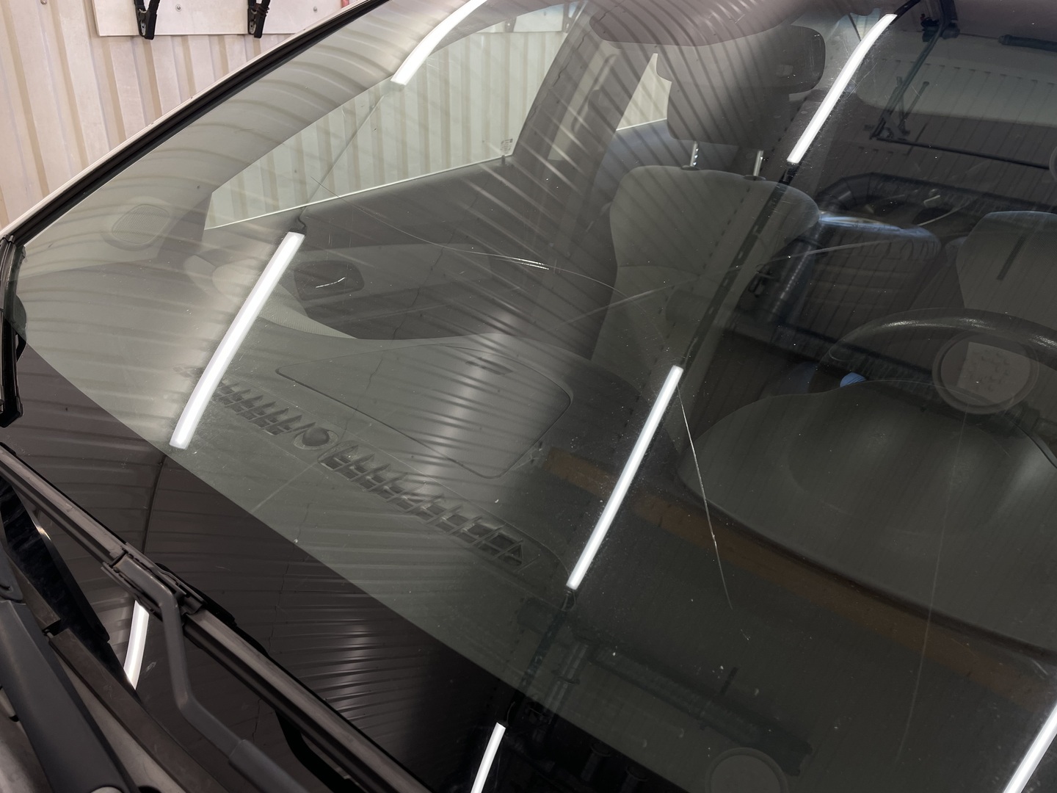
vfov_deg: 53.1
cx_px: 528
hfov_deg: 67.3
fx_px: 794
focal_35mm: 26
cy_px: 396
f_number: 1.6
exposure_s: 1/100
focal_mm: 4.2
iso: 40
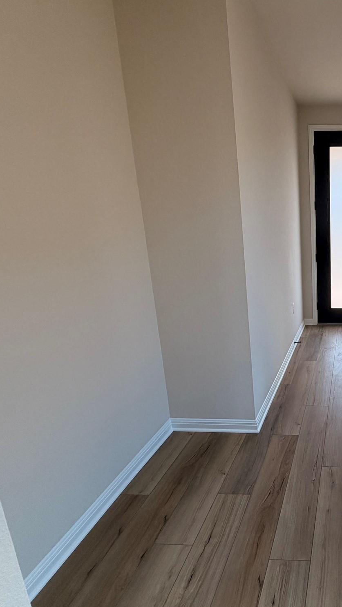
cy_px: 299
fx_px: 338
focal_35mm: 21
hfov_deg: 45.2
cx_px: 343
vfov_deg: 83.8
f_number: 2.2
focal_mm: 2.22
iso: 64
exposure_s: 1/121
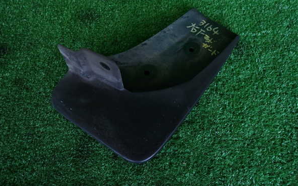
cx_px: 151
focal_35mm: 27
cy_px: 91
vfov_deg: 46.0
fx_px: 219
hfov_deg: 68.4
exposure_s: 1/50
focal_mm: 4.5
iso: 200
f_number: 2
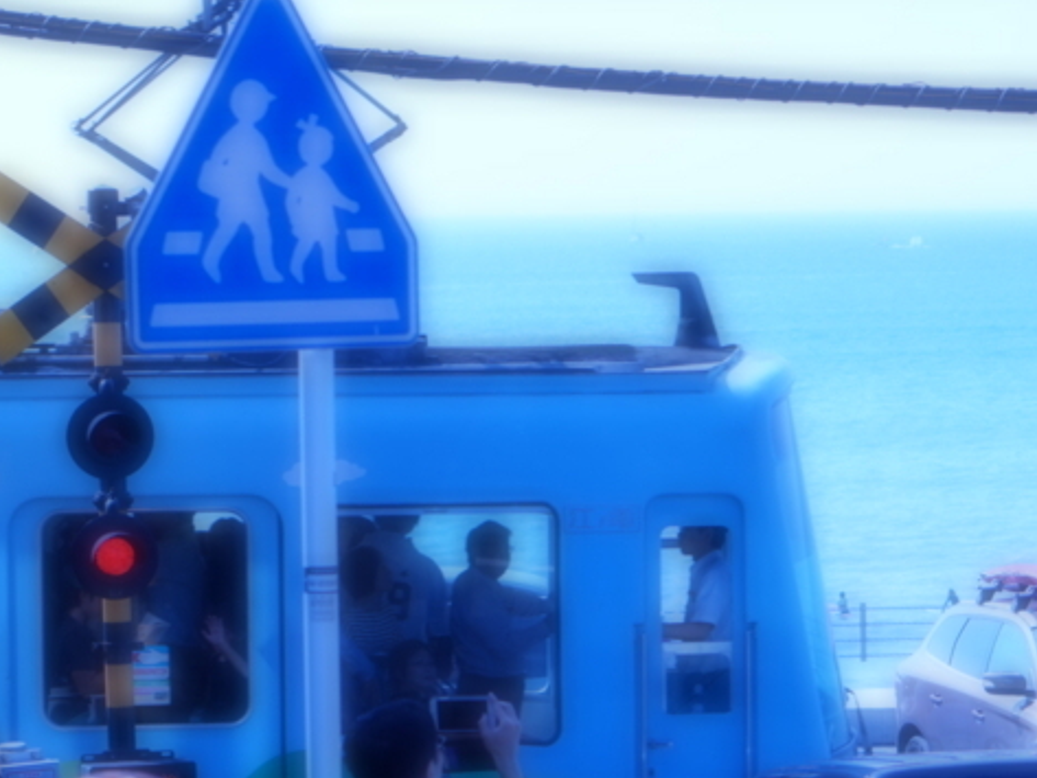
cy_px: 517
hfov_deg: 12.5
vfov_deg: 9.5
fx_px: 4675
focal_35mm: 156
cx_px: 1055
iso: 100
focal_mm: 50
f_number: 3.5
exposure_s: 1/800
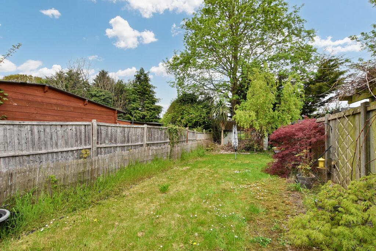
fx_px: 172
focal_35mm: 16
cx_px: 188
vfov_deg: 72.1
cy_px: 126
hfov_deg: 95.0
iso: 125
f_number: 8
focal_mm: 11
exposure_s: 1/250
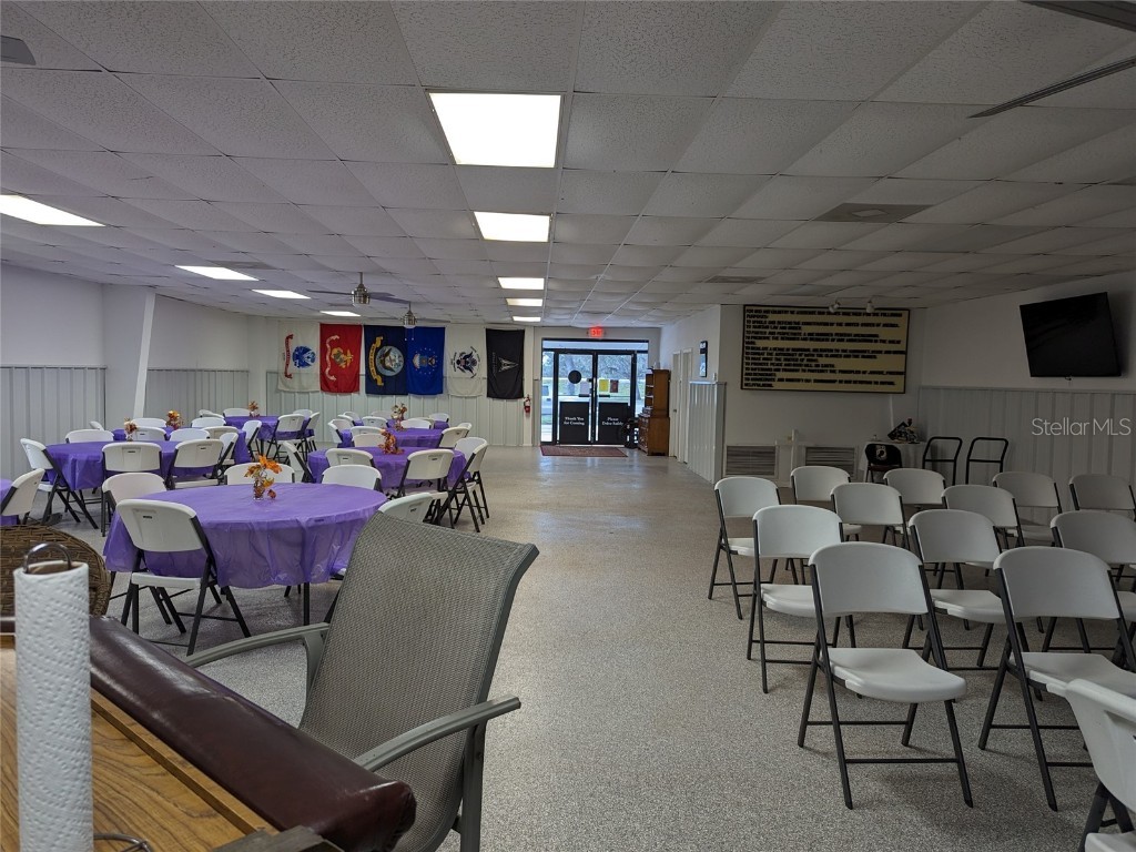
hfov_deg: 71.6
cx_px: 568
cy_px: 426
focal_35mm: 24
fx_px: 788
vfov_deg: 56.8
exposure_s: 1/30
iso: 54
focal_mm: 6.81
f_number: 1.85
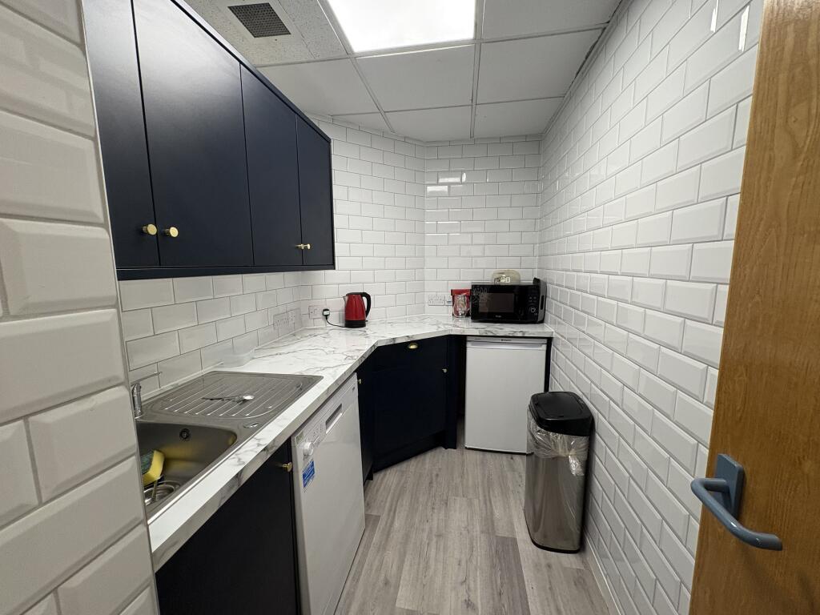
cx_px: 410
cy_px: 308
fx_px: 332
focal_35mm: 14
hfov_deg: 102.1
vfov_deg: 85.7
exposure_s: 1/100
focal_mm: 2.22
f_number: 2.2
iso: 160
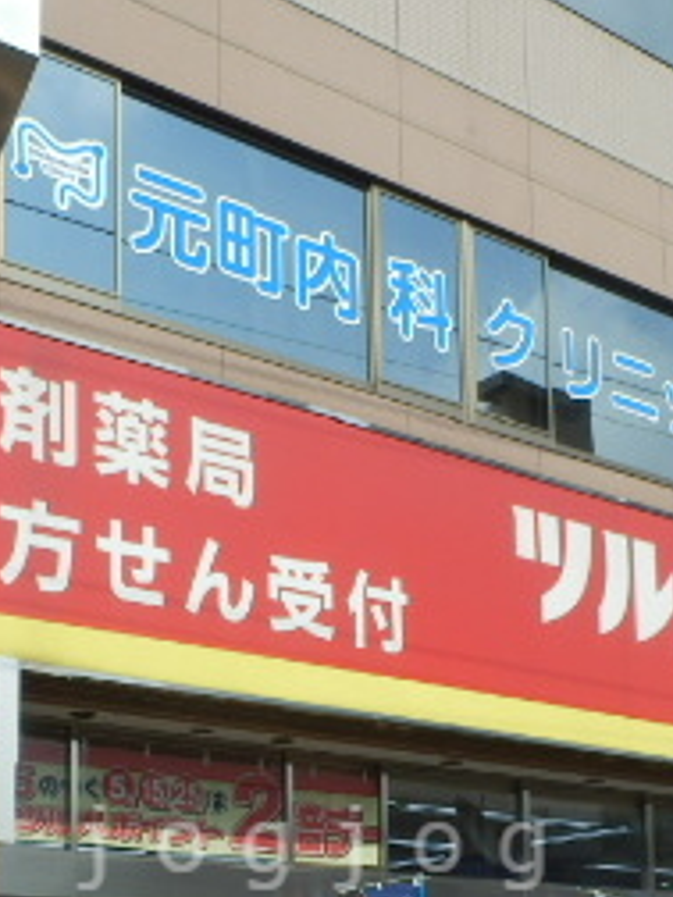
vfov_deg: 30.0
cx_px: 320
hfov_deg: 24.0
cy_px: 847
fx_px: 1581
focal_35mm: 61
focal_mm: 4.2
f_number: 7.9
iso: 80
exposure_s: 1/200
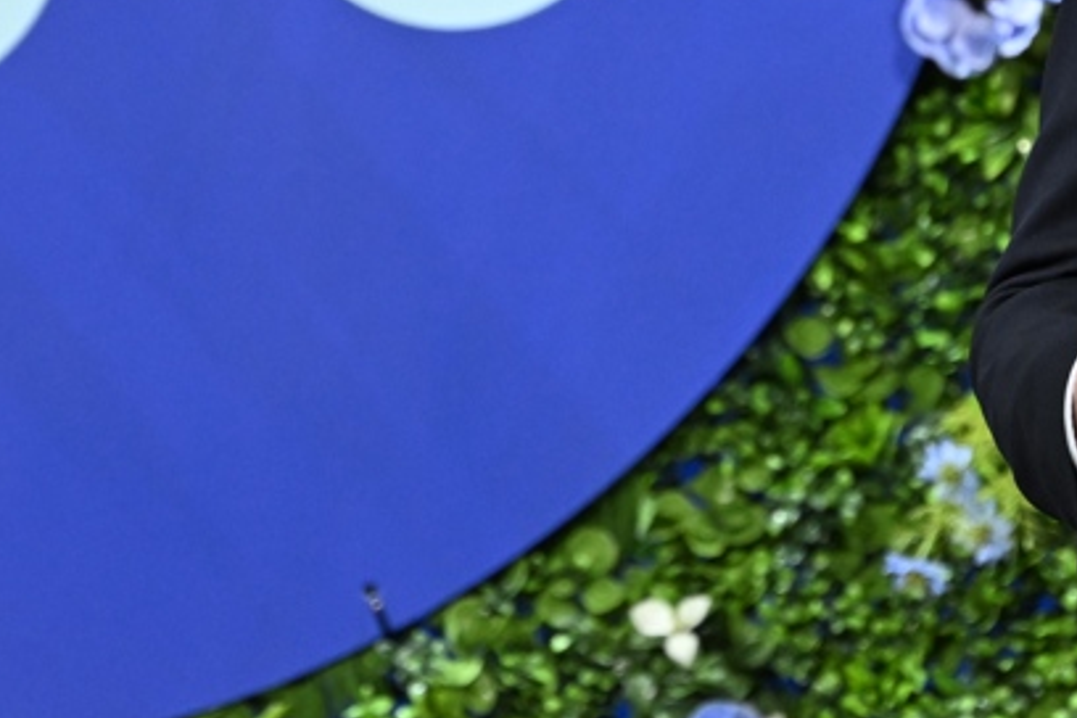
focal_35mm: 1200
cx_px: 781
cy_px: -407
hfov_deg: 1.7
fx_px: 35897
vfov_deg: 1.1
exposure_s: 1/160
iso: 3200
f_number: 5.6
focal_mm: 360
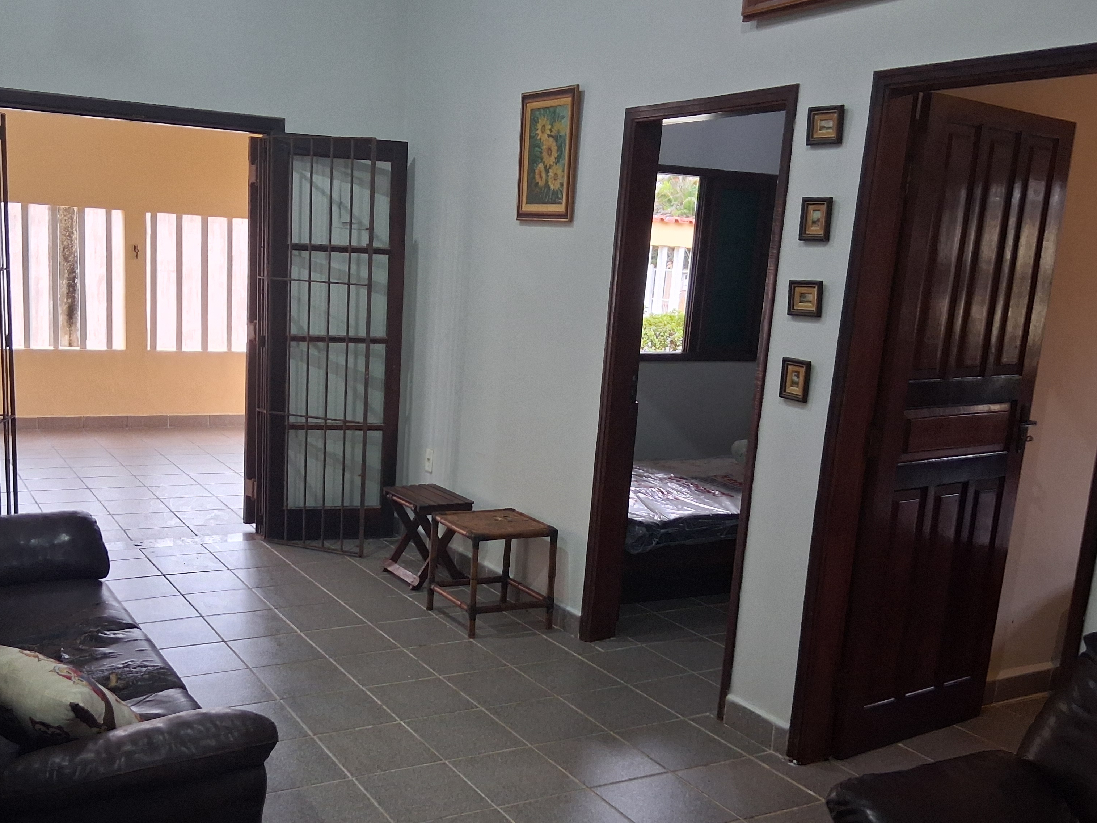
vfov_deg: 40.6
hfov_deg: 52.2
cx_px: 423
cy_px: 479
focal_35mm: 35
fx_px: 1109
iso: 400
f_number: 1.8
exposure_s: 1/60
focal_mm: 3.98
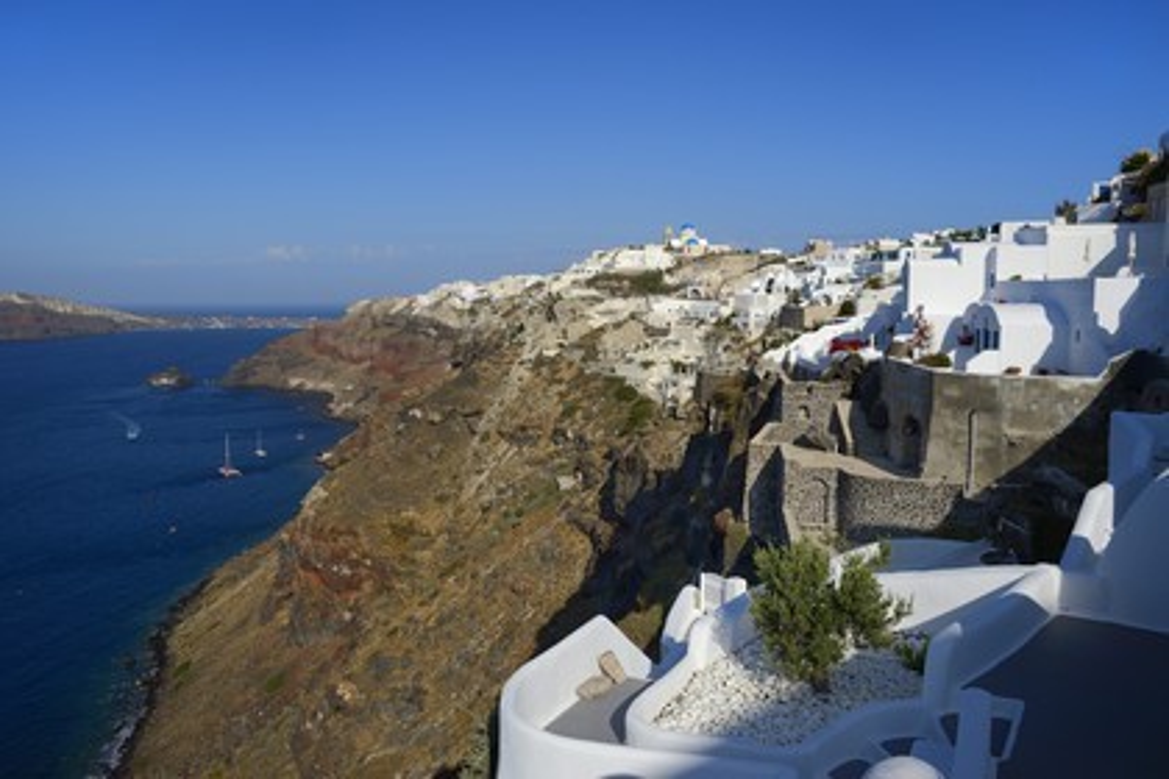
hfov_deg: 63.7
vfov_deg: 45.0
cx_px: 584
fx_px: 942
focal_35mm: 29
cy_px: 390
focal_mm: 29
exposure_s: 1/250
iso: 100
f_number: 11
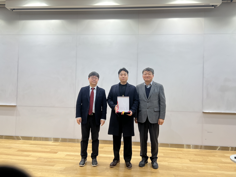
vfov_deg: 53.1
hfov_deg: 67.3
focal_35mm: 26
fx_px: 177
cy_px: 88
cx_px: 118
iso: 100
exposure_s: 1/120
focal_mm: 5.7
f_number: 1.5
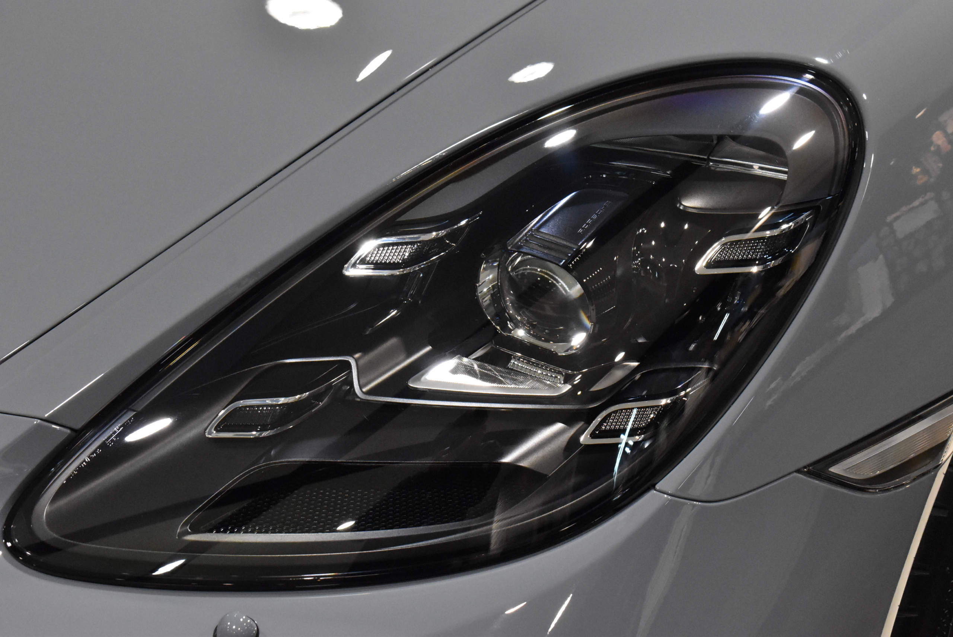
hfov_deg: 24.6
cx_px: 476
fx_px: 2185
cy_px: 318
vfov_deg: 16.6
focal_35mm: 82
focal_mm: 55
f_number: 9
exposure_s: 1/100
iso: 5600
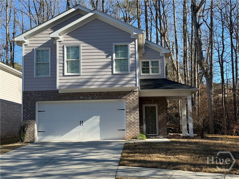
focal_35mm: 48
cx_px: 120
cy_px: 90
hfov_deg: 39.7
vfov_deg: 30.3
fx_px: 331
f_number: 1.78
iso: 64
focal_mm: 6.76
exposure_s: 1/1883
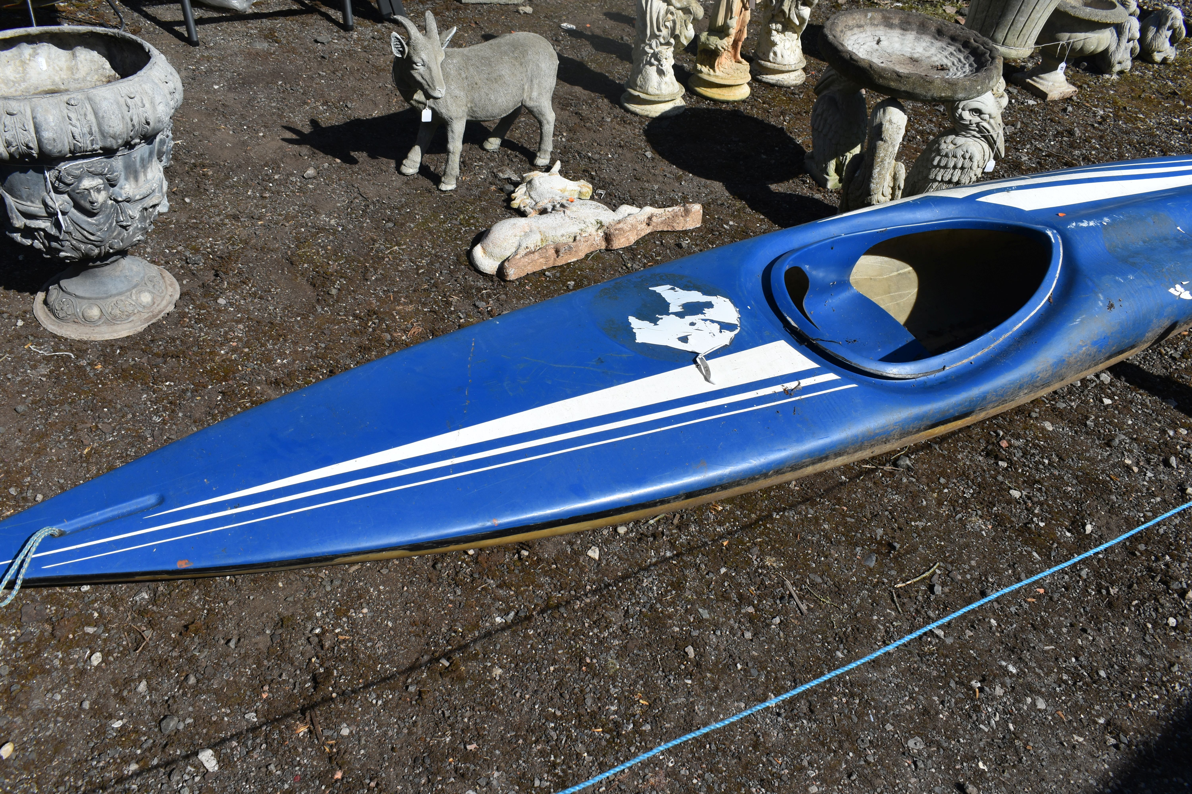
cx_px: 596
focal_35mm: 30
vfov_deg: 43.6
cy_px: 397
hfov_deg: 61.9
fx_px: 993
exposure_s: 1/320
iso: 100
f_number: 9
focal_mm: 20
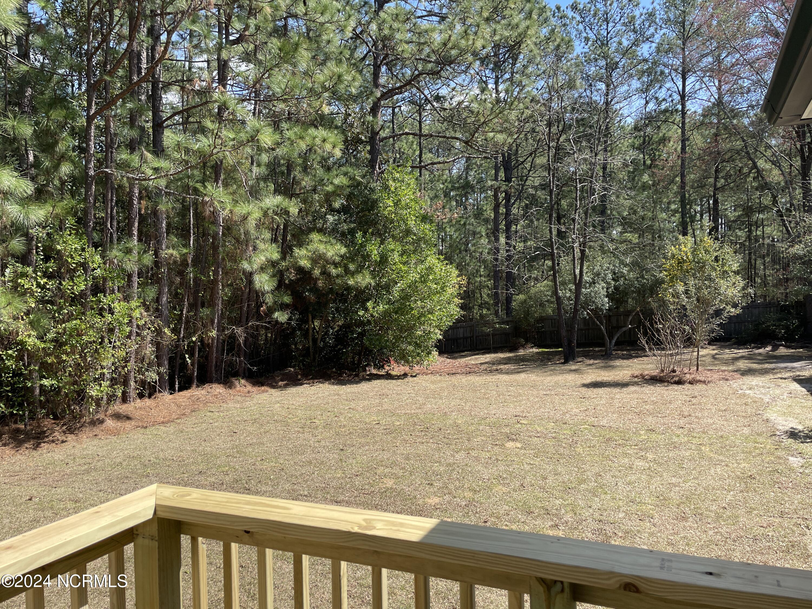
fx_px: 610
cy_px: 304
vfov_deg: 53.1
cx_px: 406
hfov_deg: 67.3
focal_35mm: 26
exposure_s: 1/1276
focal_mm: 4.2
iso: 32
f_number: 1.6
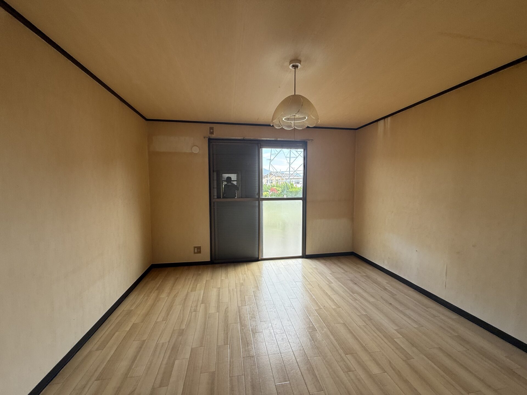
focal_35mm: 14
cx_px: 264
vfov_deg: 85.7
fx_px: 213
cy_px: 198
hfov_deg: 102.1
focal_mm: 2.22
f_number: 2.2
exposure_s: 1/113
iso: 64
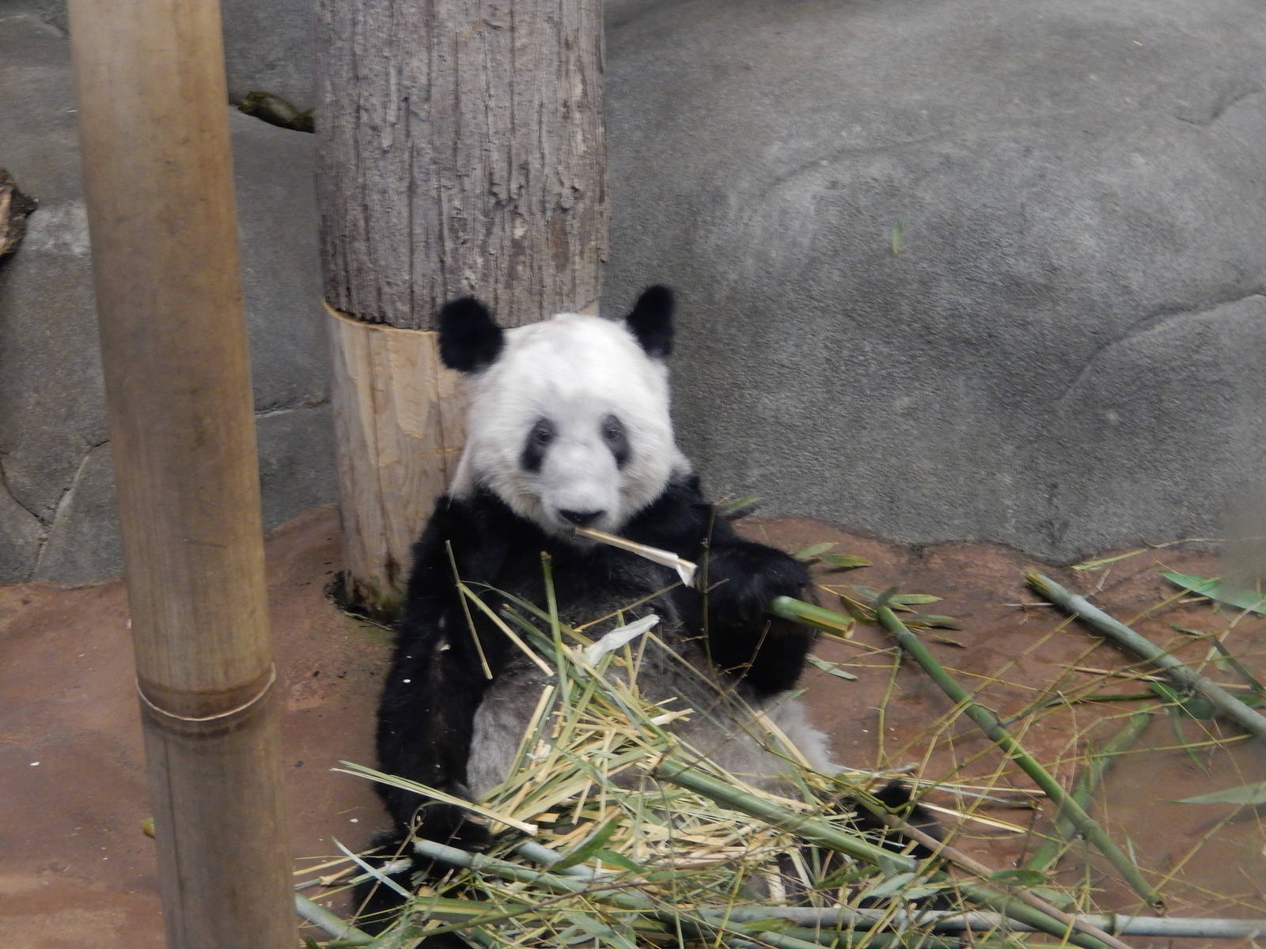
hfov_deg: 26.7
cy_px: 474
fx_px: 2670
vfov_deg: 20.2
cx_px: 633
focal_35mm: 73
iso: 450
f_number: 4.9
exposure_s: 1/8
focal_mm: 13.1
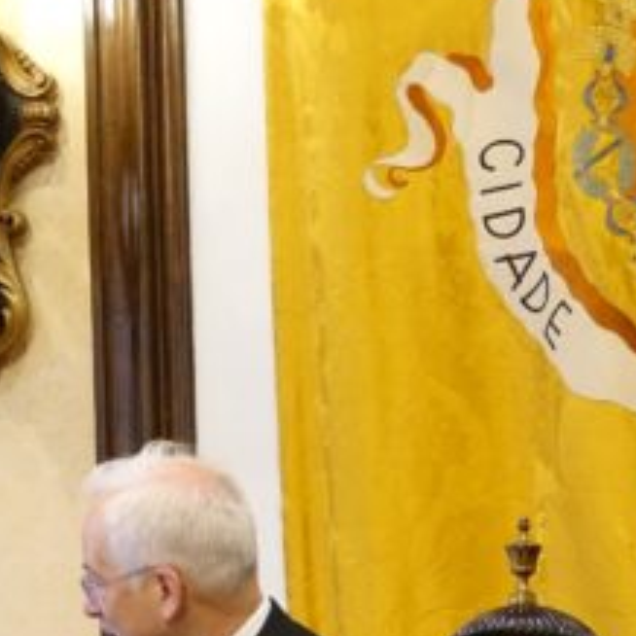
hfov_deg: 4.8
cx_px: 268
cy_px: 563
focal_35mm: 367
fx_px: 7629
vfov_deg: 4.8
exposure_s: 1/100
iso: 1600
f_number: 4
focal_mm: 47.94
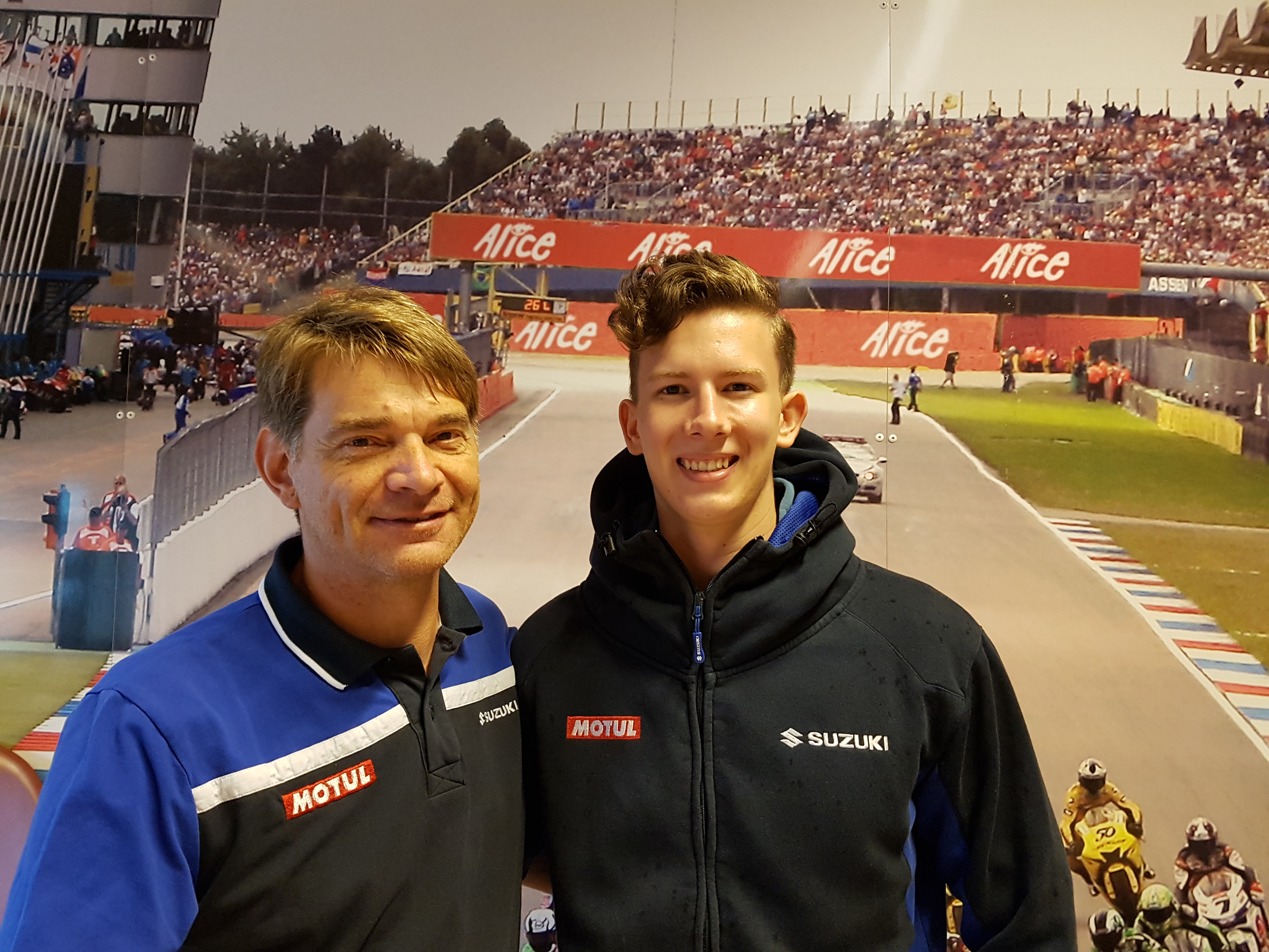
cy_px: 476
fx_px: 953
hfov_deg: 67.3
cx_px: 634
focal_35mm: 26
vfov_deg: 53.1
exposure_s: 1/20
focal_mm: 4.2
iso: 250
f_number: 1.7
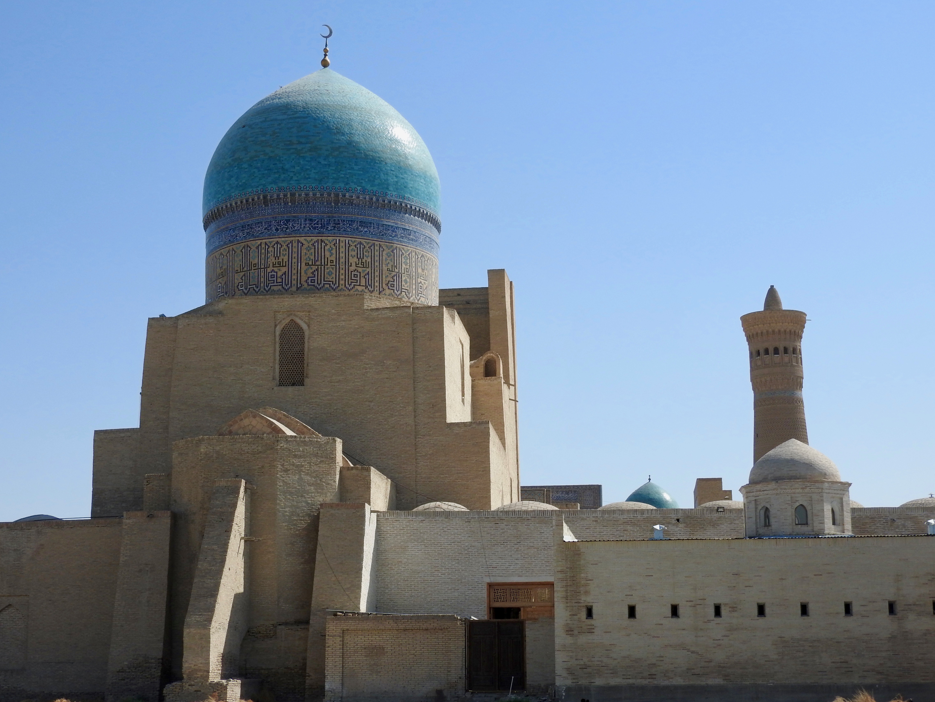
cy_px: 346
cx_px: 471
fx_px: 1648
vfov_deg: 24.0
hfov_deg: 31.7
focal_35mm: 61
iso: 100
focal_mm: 10.7
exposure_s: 1/1250
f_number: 4.2
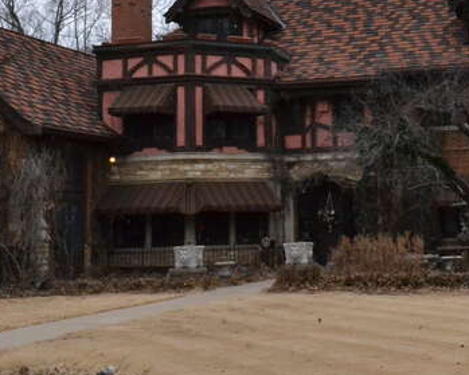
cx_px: 378
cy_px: 96
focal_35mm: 71
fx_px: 985
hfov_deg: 26.3
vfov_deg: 21.4
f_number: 22
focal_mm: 22
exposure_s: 1/500
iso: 3200
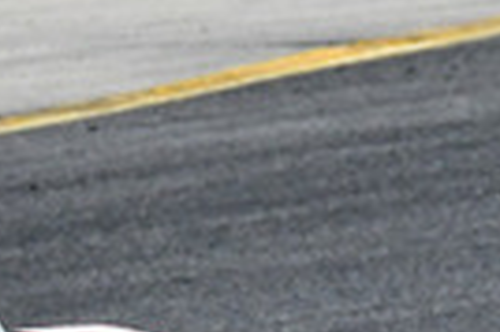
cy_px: 328
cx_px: -448
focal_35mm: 3044
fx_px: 42226
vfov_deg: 0.5
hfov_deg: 0.7
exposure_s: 1/640
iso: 800
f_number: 10
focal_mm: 340
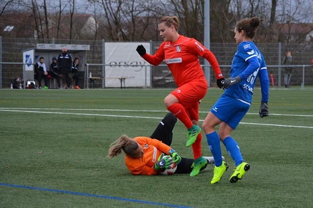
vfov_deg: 9.3
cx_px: 156
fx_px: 1277
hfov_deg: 14.0
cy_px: 104
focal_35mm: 147
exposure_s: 1/400
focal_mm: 98
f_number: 4.5
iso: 1600
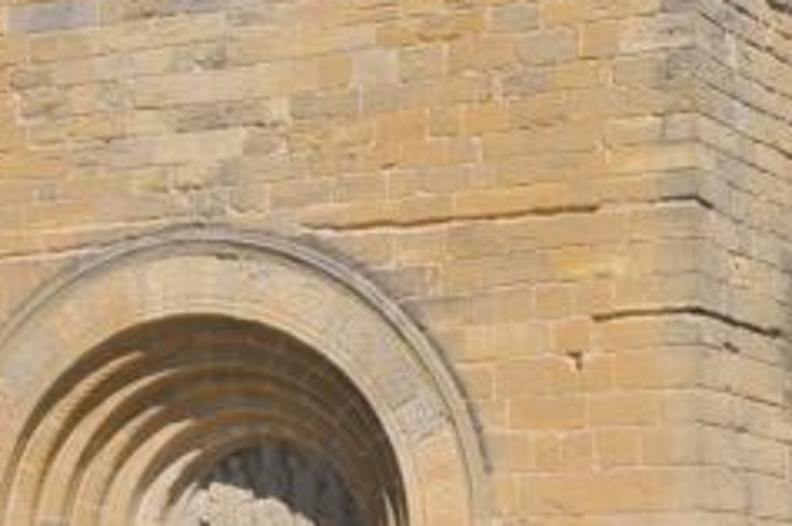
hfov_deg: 18.2
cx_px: 695
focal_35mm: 111
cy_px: 195
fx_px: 2439
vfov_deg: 12.3
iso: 250
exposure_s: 1/500
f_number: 11
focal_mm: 22
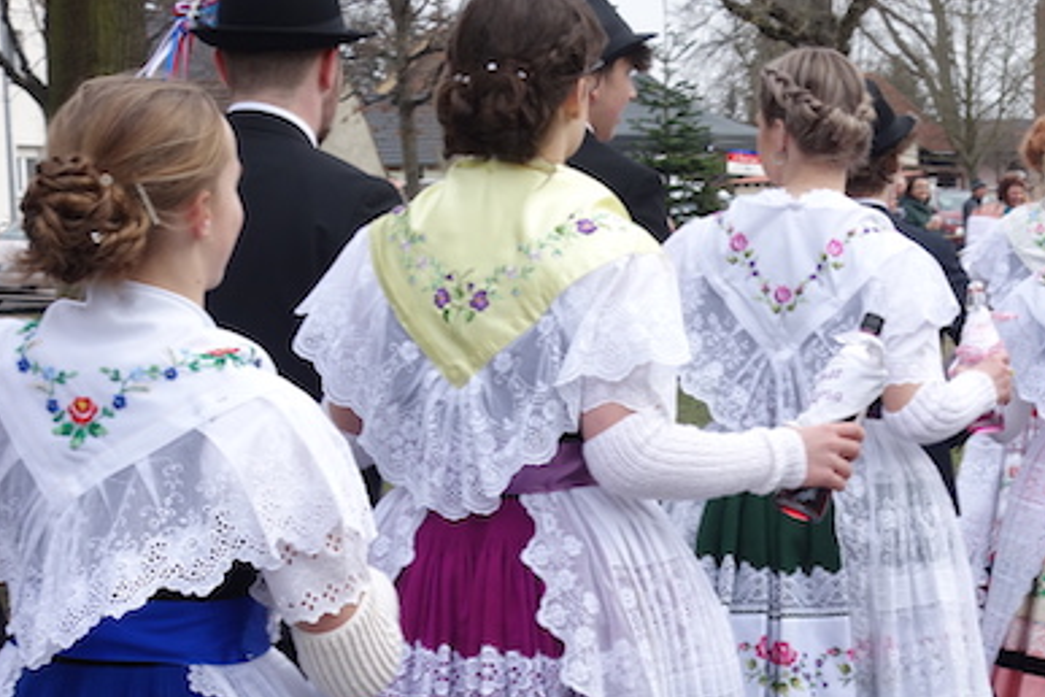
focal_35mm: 94
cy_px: 579
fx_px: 2728
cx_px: 840
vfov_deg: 14.5
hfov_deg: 21.4
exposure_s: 1/250
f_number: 5.6
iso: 400
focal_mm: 20.85
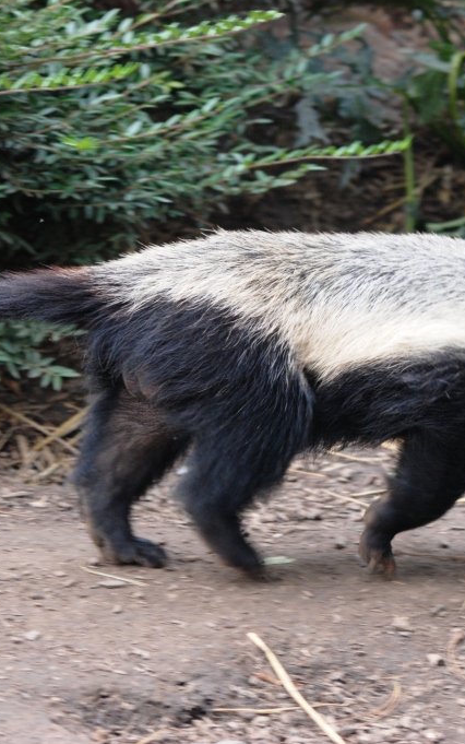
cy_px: 371
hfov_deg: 5.2
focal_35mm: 253
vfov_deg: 8.3
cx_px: 324
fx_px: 5127
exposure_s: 1/125
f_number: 4.2
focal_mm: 110
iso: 360
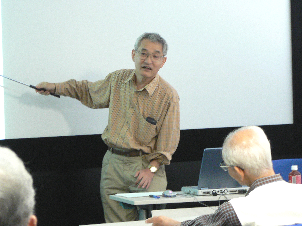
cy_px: 113
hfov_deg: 12.8
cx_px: 151
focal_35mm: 154
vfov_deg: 9.6
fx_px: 1344
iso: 200
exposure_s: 1/10
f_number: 3.3
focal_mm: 25.7
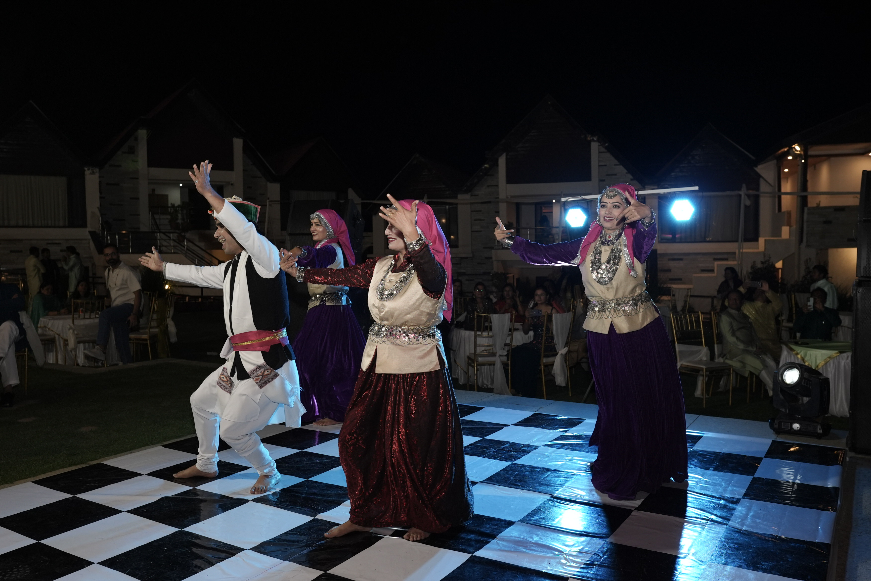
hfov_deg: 61.9
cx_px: 436
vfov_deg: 43.6
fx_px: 726
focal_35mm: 30
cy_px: 290
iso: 800
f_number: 3.2
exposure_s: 1/200
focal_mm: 20
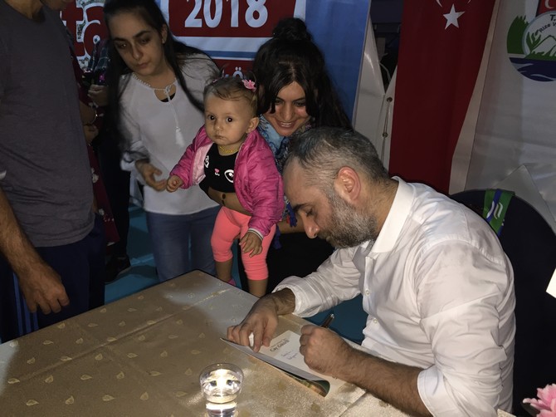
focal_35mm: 29
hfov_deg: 61.7
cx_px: 278
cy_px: 208
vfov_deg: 48.2
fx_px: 466
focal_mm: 4.15
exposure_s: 1/17
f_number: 2.2
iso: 100
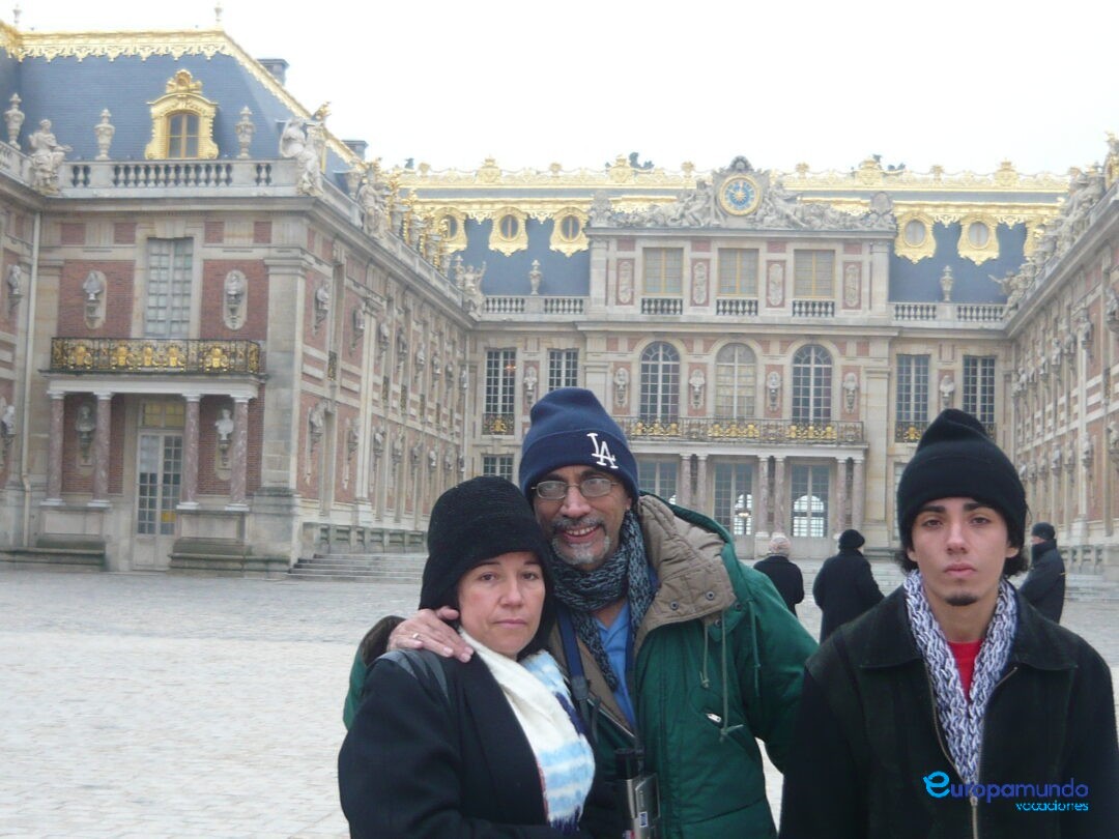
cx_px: 560
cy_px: 420
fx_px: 1875
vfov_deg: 25.2
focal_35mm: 58
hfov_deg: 33.2
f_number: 2.9
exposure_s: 1/40
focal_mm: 6
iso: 100
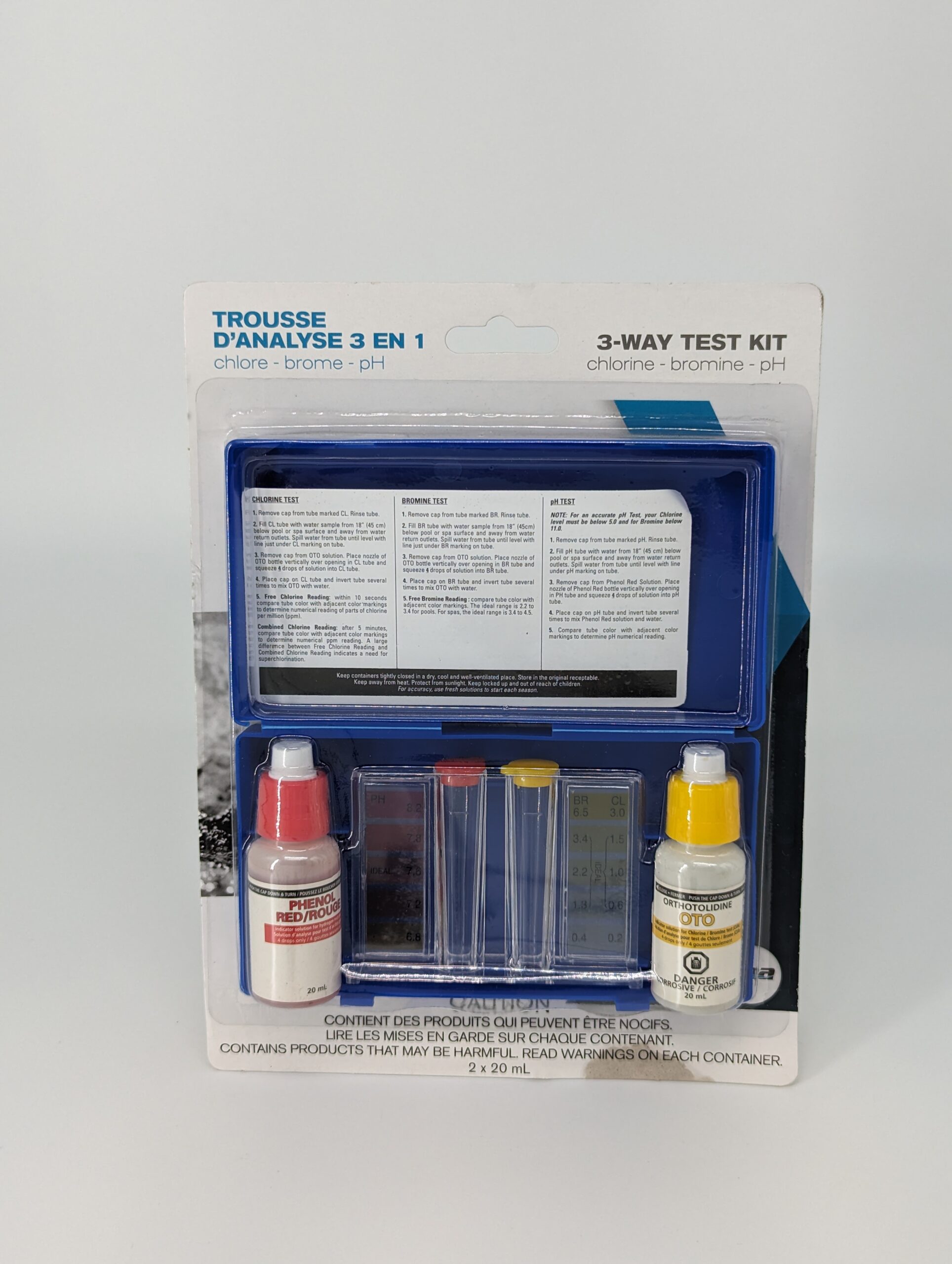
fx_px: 1755
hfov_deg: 30.3
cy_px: 632
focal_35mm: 48
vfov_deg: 39.6
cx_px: 476
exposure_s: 1/231
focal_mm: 6.81
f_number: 1.85
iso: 61
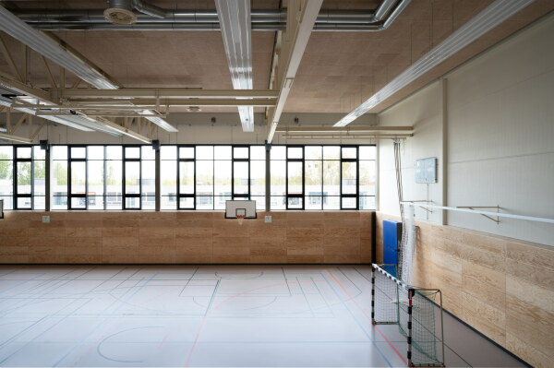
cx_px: 277
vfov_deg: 53.1
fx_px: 369
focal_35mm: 24
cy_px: 184
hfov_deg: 73.8
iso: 100
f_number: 18
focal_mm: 24
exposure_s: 1
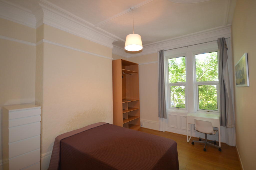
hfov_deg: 92.5
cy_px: 85
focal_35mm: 17
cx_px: 128
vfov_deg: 69.6
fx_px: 123
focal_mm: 11.5
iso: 720
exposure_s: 1/60
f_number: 4.2
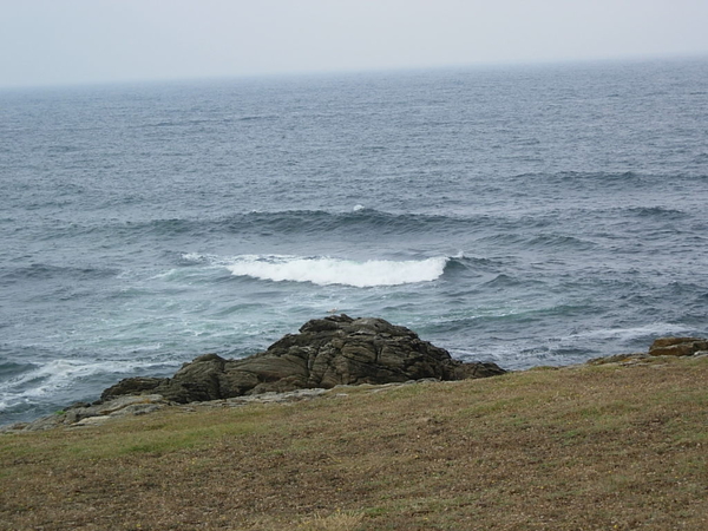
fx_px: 2107
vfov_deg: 14.4
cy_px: 266
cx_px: 354
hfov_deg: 19.1
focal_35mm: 103
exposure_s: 1/512
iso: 64
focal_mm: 21.3
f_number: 4.6
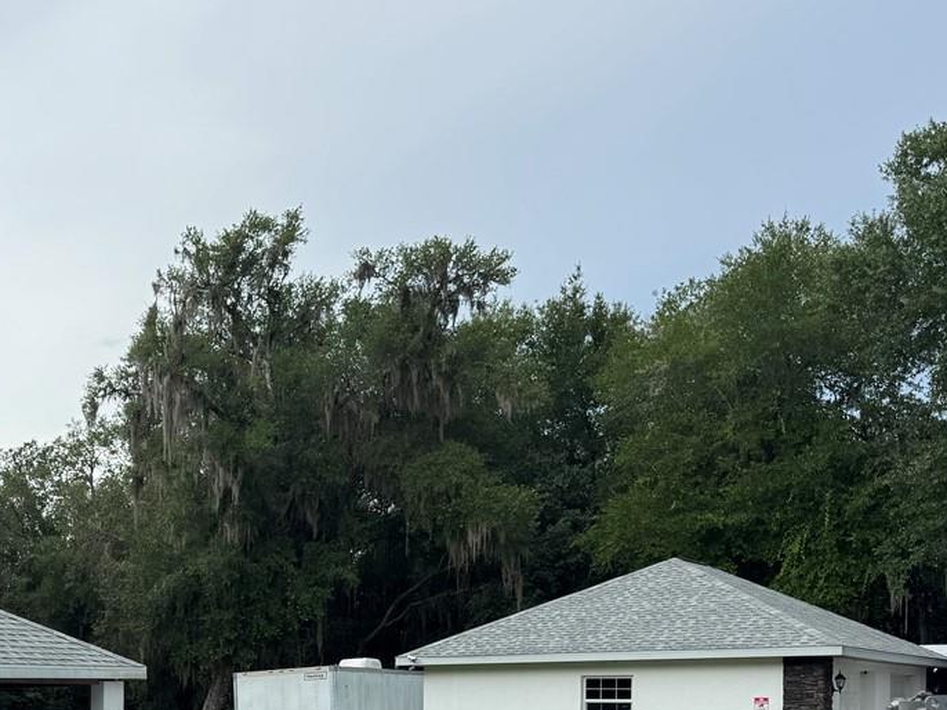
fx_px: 1531
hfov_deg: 32.3
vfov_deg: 24.8
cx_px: 54
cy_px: 718
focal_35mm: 56
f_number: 1.78
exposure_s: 1/2041
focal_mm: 6.76
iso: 80
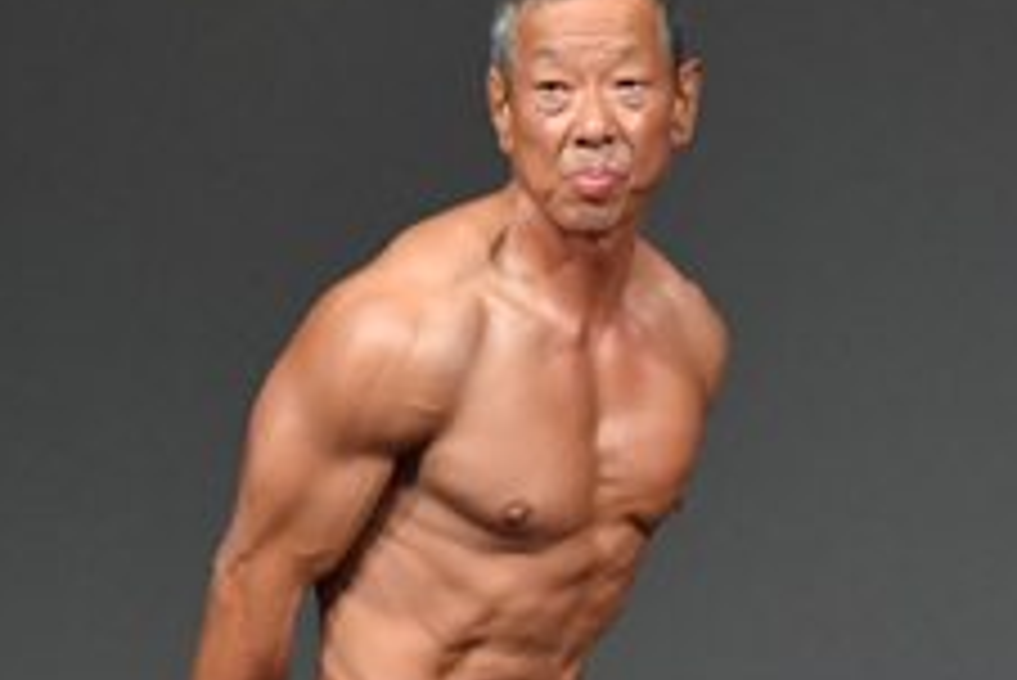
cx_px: 1586
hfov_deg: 1.6
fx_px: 36295
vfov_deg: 1.1
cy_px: 666
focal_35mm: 1284
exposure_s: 1/400
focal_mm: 250
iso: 4000
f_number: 5.6
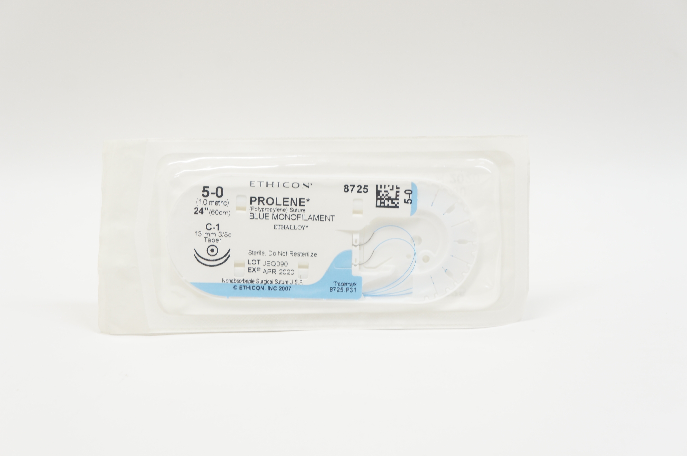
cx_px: 344
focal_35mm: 58
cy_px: 228
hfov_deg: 34.2
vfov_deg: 23.1
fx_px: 1115
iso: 400
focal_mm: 39
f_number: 6.3
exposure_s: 1/50
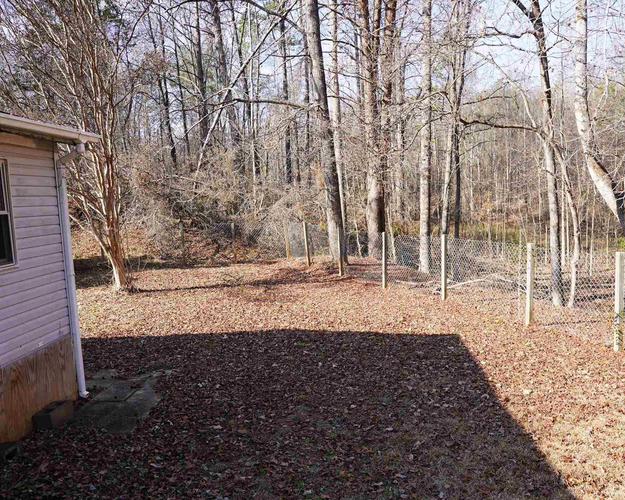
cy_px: 279
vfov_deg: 51.4
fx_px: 518
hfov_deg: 62.0
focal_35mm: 28
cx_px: 354
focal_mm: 17
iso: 100
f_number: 5.6
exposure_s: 1/160
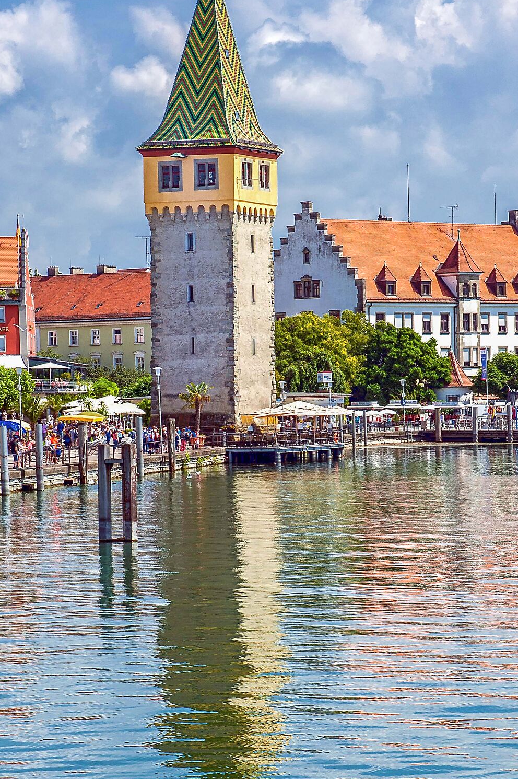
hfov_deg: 10.4
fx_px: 2853
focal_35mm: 132
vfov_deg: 15.5
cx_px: 283
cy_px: 463
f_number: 18
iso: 250
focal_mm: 82
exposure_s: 1/160
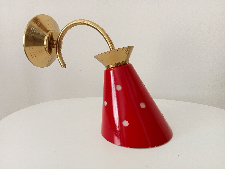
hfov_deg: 63.4
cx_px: 112
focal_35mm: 28
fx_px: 182
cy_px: 84
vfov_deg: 49.7
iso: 124
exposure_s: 1/33.3
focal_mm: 3.46
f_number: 2.2
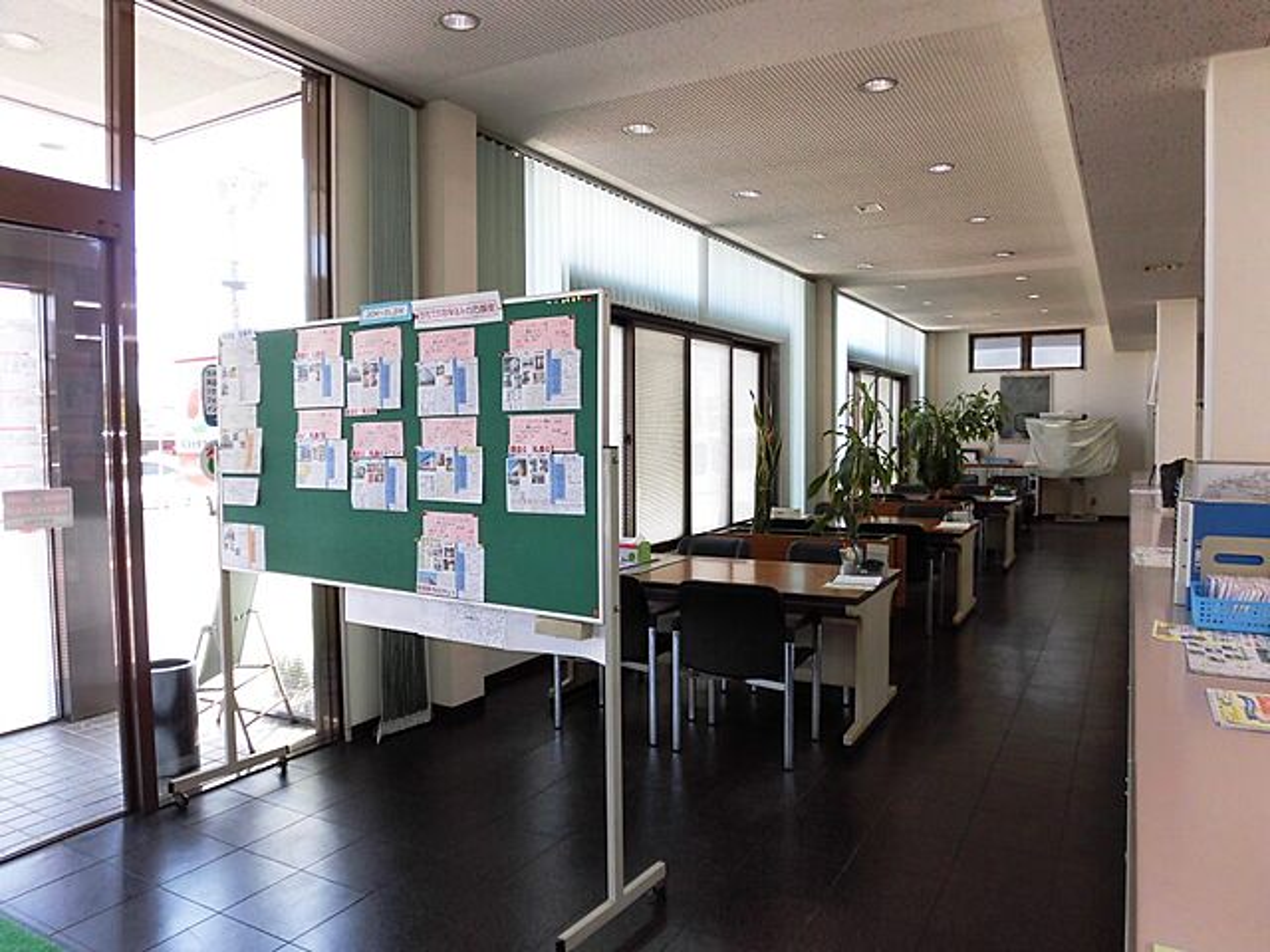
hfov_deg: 71.6
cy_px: 476
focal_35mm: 24
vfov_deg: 56.8
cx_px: 635
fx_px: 881
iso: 100
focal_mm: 4.3
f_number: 3.1
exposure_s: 1/60
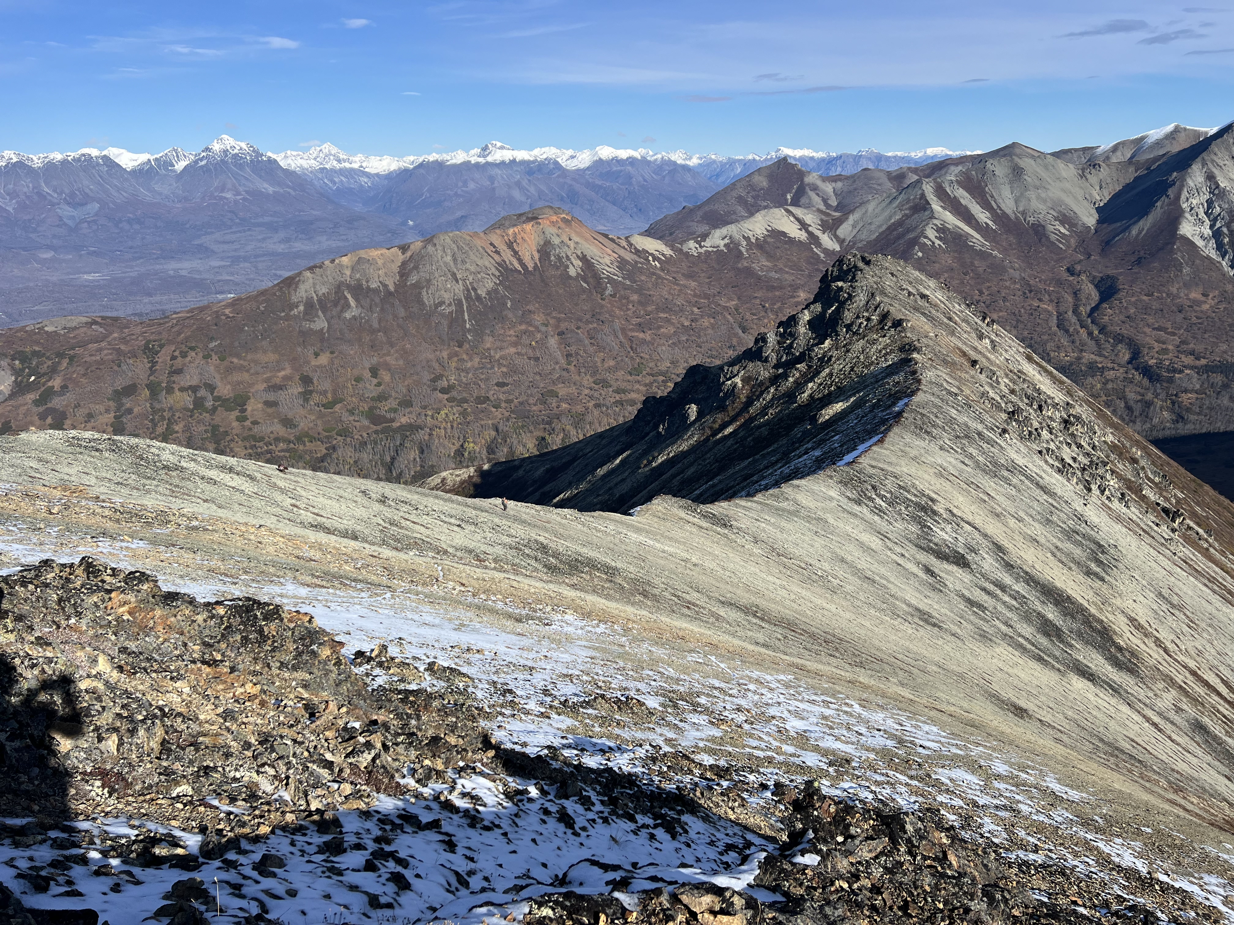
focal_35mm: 26
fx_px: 927
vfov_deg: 53.1
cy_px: 462
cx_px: 617
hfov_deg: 67.3
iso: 50
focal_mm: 5.7
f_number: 1.5
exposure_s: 1/4274
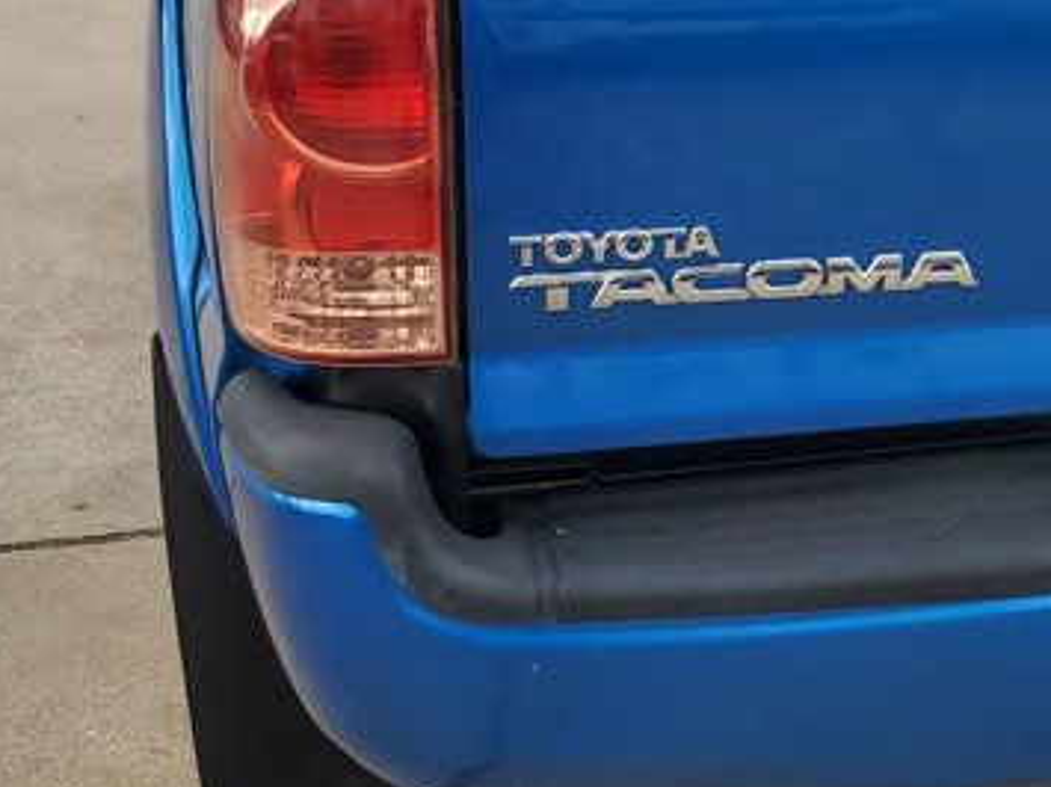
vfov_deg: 19.4
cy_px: 163
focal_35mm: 75
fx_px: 2276
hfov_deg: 24.1
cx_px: 1196
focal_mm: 4.3
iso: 50
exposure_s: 1/369
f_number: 2.4
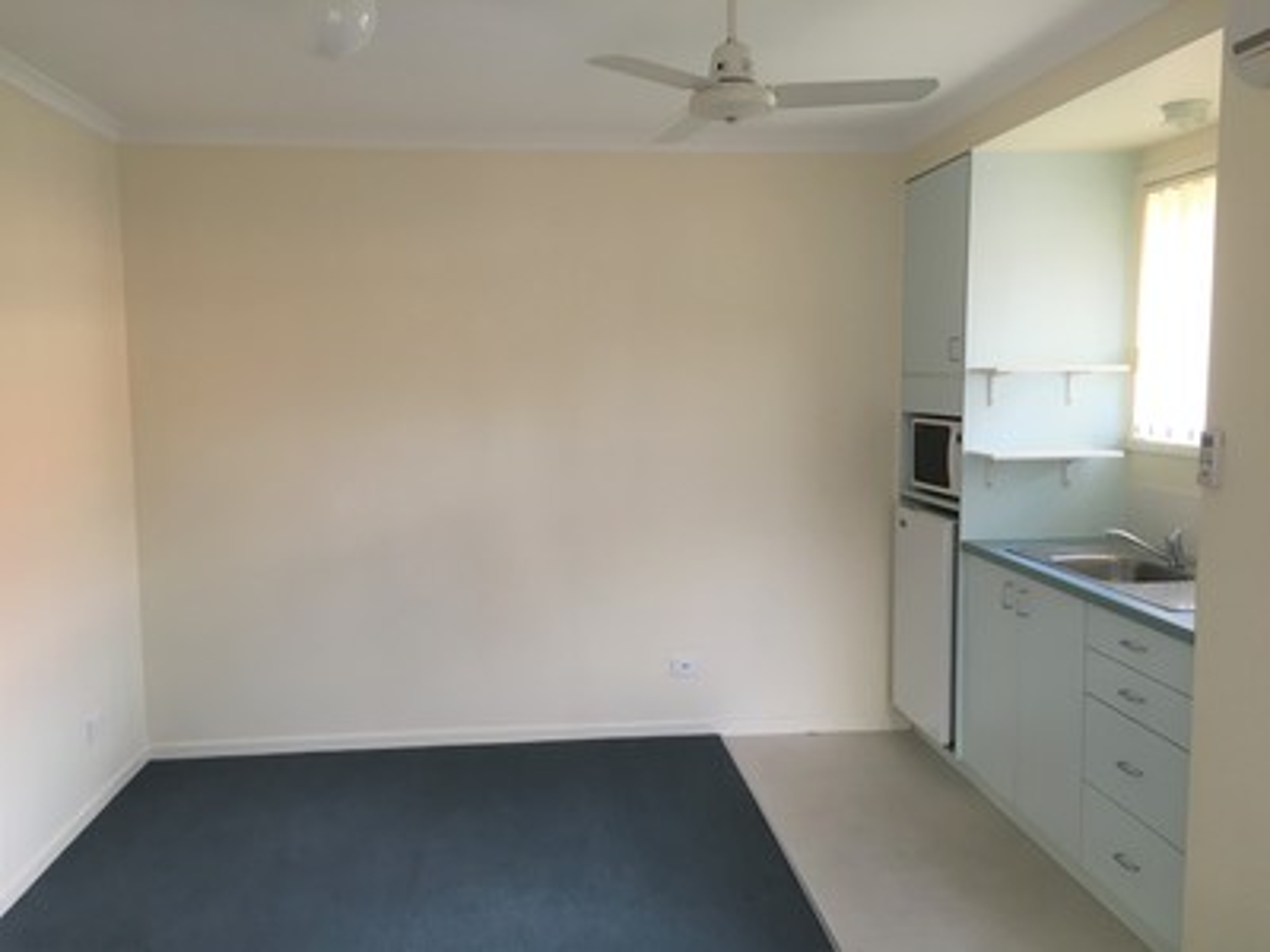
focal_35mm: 29
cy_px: 476
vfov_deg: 48.2
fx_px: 1064
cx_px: 635
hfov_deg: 61.7
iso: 64
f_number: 2.2
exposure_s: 1/33
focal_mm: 4.15
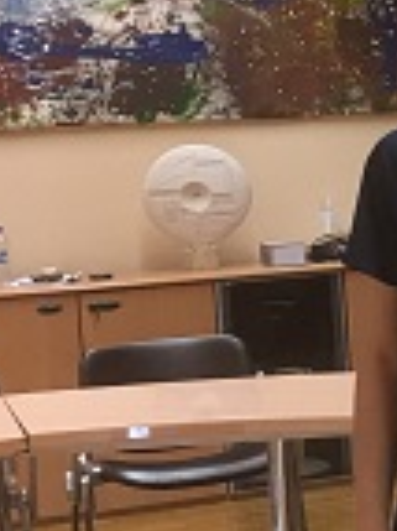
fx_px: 2022
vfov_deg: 14.9
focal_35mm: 132
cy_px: 217
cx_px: 1035
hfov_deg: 9.6
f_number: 2.2
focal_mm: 4.15
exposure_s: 1/17
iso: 64
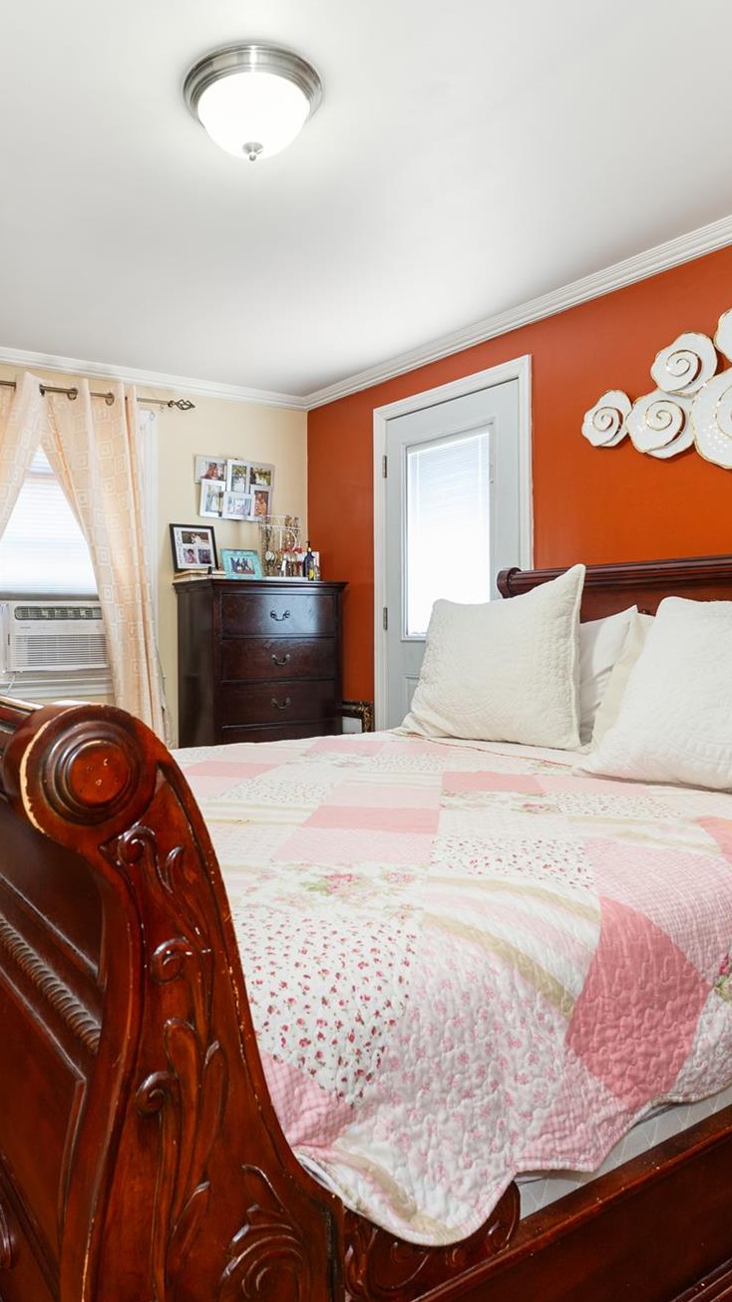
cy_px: 647
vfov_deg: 78.7
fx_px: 794
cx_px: 246
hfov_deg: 48.7
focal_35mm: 23
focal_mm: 14
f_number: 6.3
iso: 320
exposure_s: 1/4
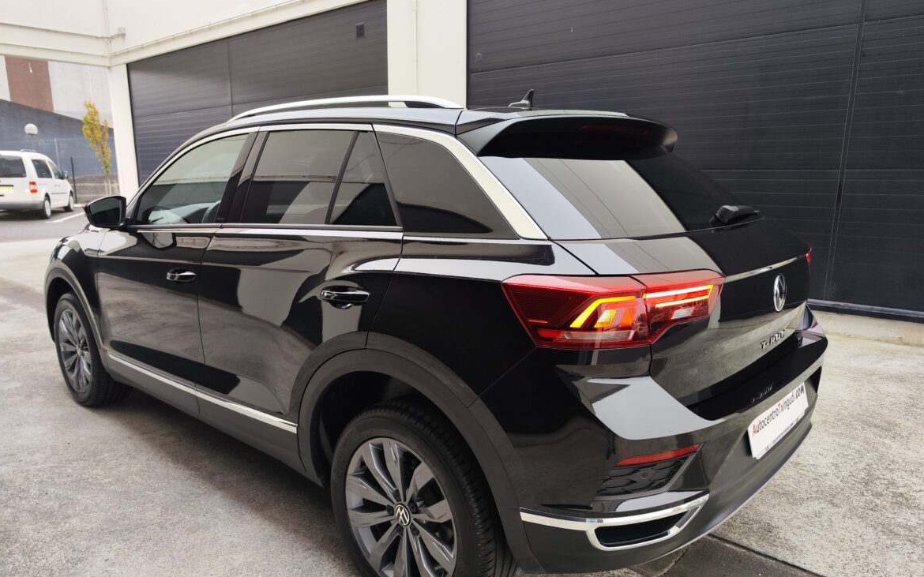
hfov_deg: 72.5
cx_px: 456
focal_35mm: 25
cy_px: 312
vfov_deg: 49.2
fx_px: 629
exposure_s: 1/80
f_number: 1.69
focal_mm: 7.01
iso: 576
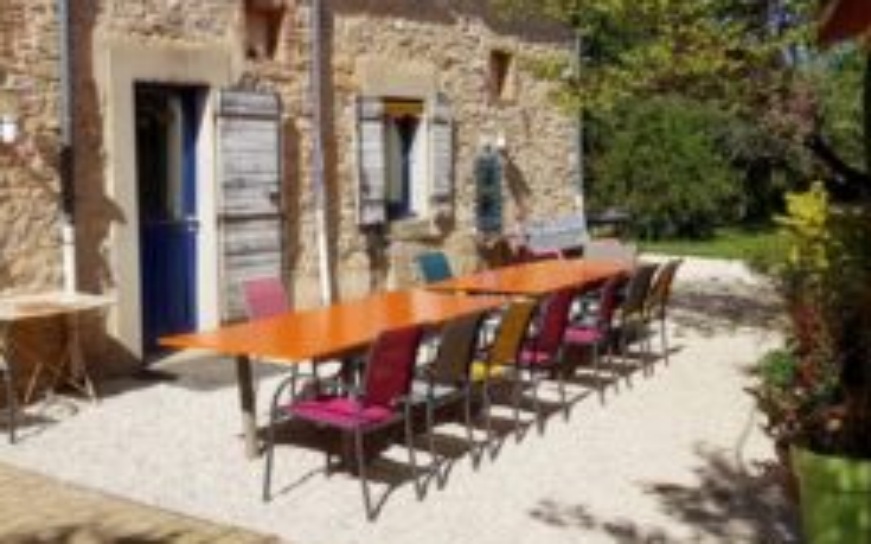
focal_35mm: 45
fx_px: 1068
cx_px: 245
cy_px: 213
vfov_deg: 28.5
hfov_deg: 43.3
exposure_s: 1/3112
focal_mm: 4.2
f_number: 1.7
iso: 40
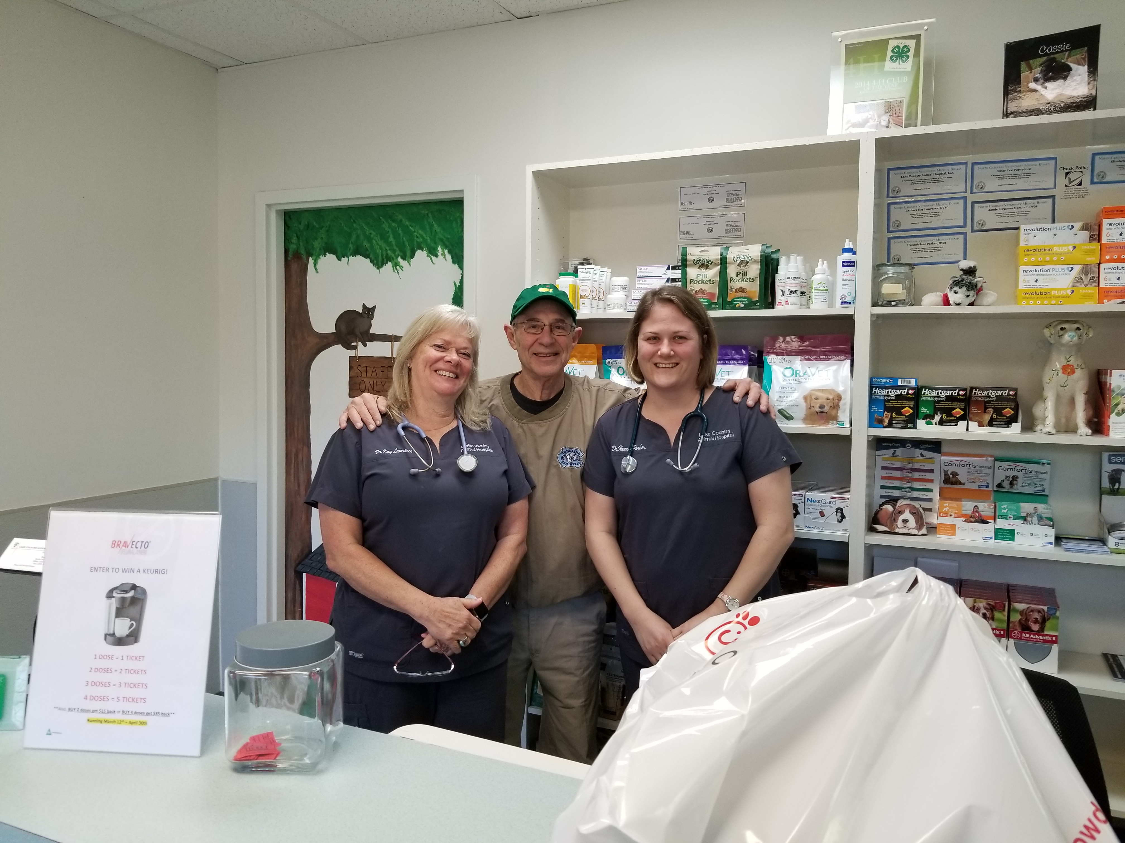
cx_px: 562
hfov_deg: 67.3
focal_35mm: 26
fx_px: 845
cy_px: 422
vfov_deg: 53.1
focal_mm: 4.25
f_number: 1.7
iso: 125
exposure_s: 1/60
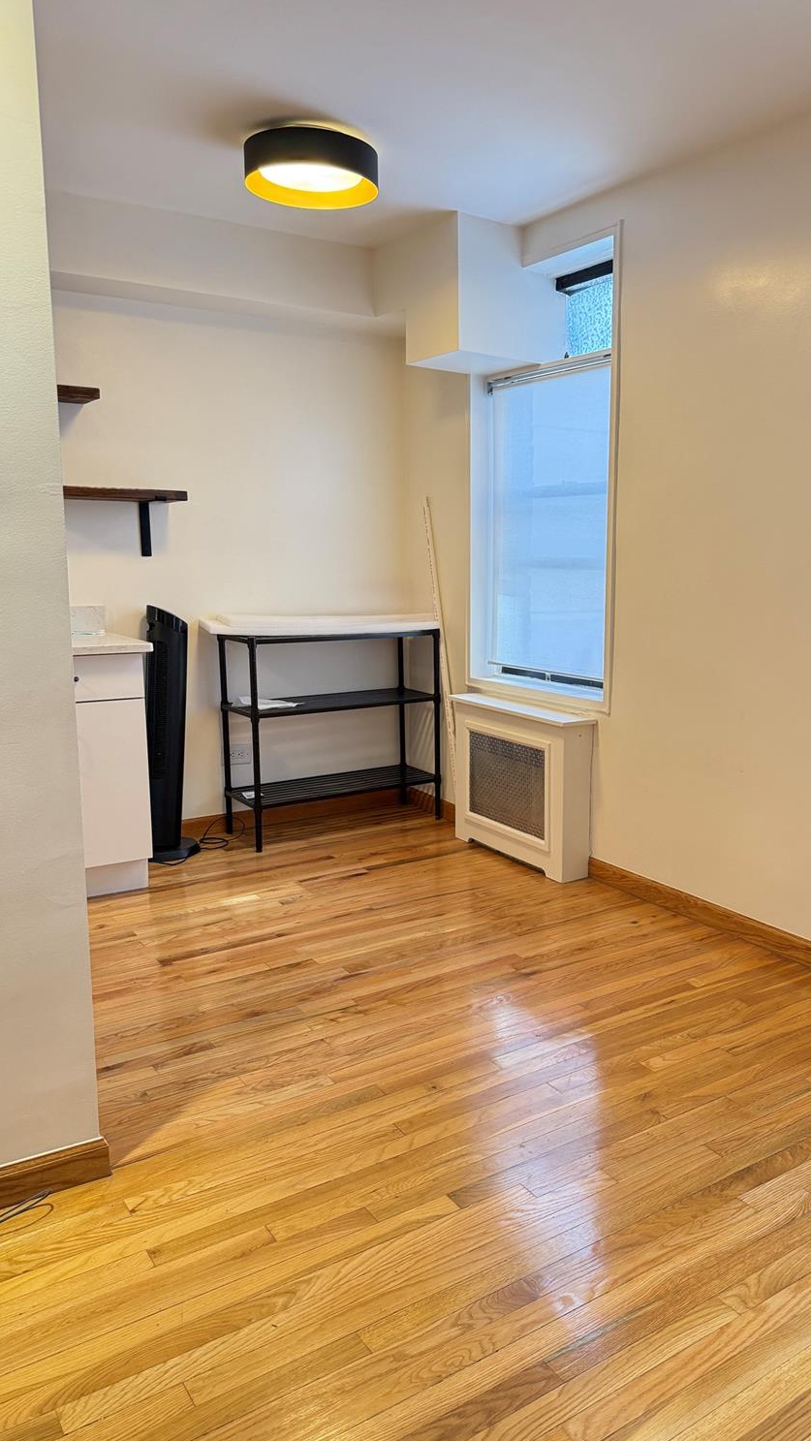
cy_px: 724
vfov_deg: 69.9
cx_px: 526
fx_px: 1032
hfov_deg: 42.5
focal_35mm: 27
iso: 250
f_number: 1.78
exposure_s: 1/60
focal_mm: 6.76
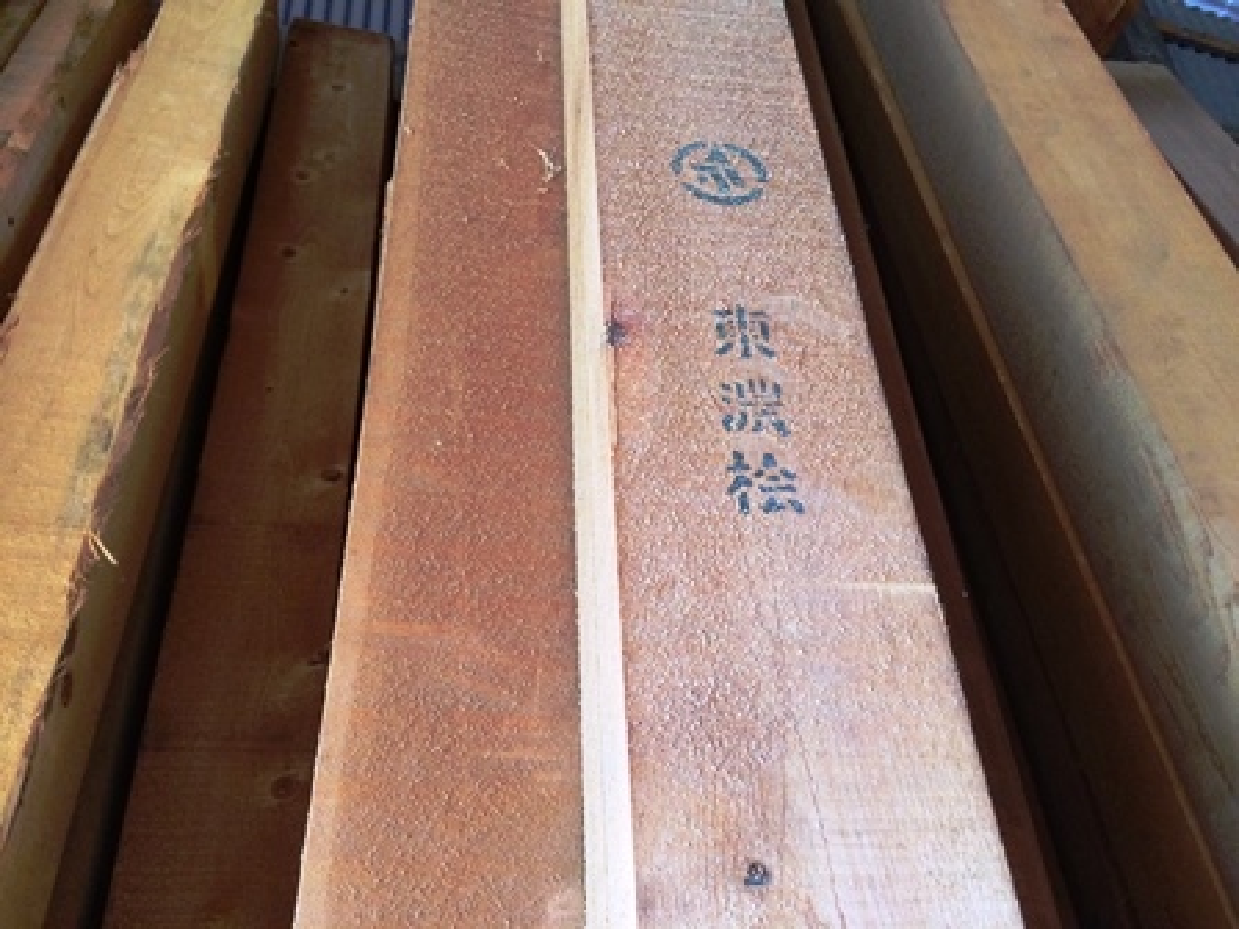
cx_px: 620
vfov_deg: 48.2
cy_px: 464
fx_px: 1038
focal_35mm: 29
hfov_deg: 61.7
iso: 250
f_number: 2.2
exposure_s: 1/30
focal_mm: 4.15
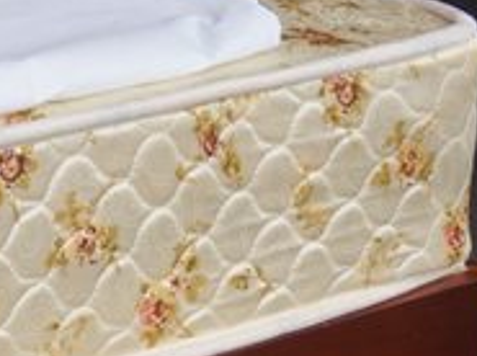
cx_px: -521
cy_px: -196
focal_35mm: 211
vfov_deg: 6.9
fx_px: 2902
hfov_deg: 8.8
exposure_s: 1/200
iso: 100
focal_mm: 30
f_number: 5
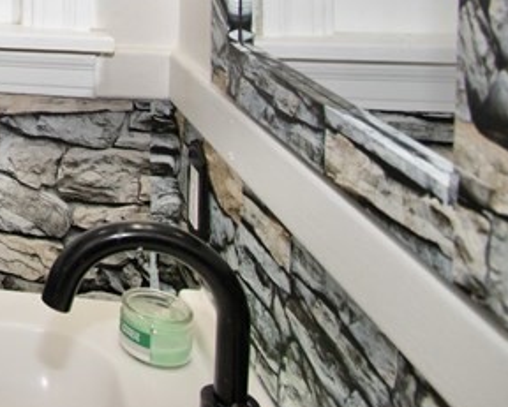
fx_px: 753
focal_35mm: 50
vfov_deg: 26.6
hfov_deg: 26.3
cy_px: -92
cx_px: -266
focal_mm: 10
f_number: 4.5
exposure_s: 1/160
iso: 800
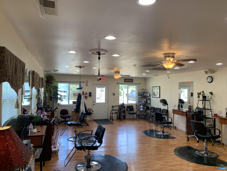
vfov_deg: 53.1
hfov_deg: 67.3
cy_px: 86
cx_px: 114
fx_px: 170
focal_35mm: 26
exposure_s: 1/120
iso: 80
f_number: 1.8
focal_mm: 4.25
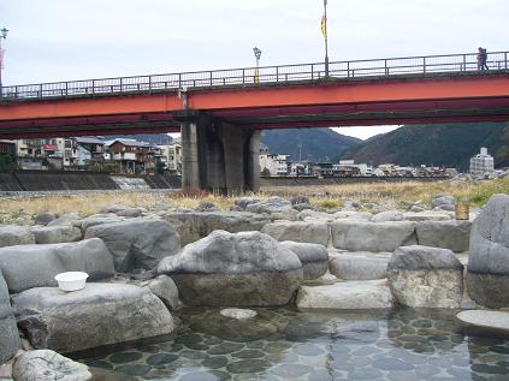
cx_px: 254
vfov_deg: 40.7
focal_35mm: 35
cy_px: 190
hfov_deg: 52.6
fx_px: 515
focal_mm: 5.8
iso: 80
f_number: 5.6
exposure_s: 1/80
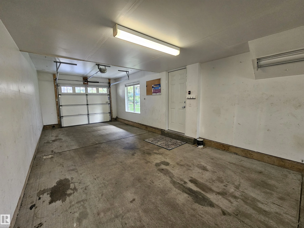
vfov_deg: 89.9
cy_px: 114
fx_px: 114
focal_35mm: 13
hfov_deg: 106.2
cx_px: 152
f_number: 2.2
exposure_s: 1/60
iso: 250
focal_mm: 2.2
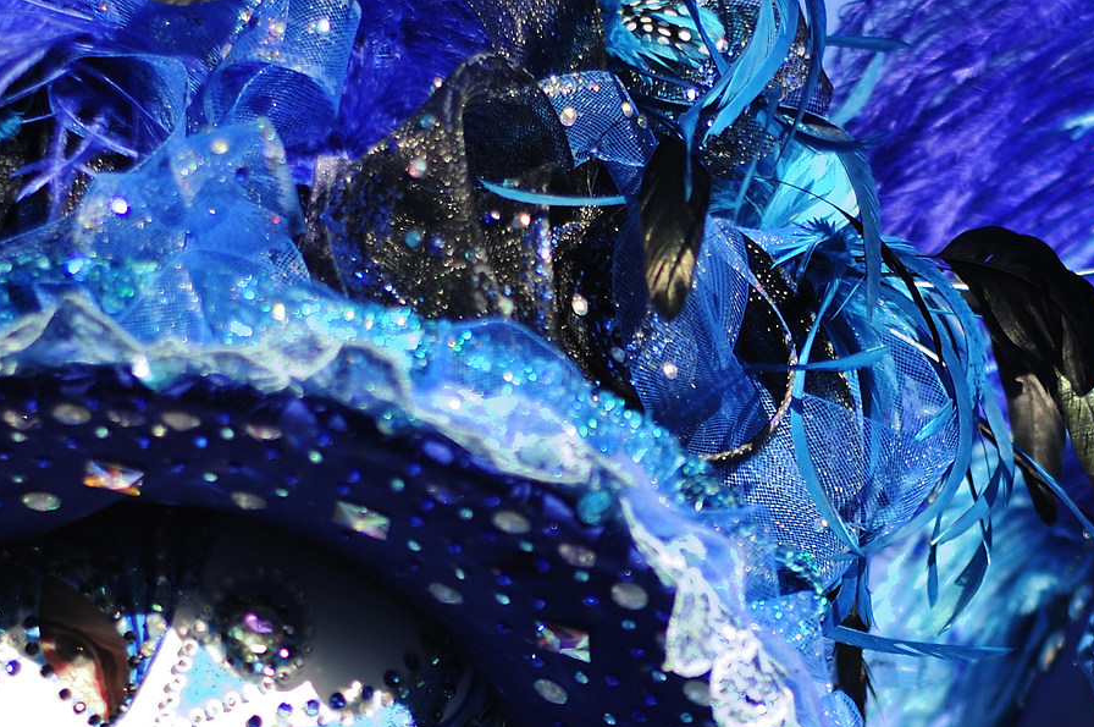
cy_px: 816
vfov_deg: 6.8
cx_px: 640
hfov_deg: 10.2
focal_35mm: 201
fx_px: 6100
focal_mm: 50
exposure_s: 1/1000
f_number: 2
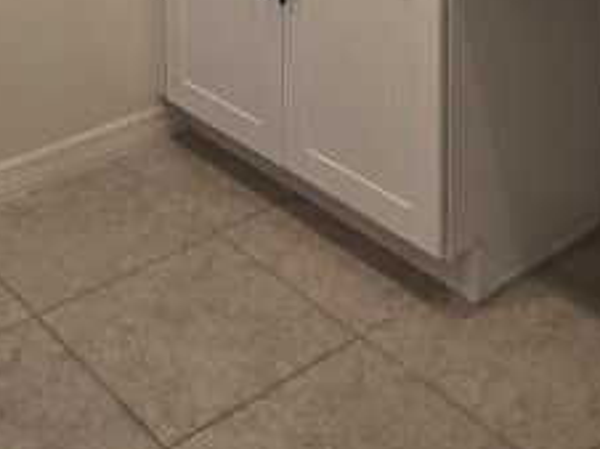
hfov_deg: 32.6
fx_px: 1022
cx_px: 234
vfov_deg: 20.2
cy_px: -276
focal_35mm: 59
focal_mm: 2.2
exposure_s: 1/120
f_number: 2.2
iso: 80
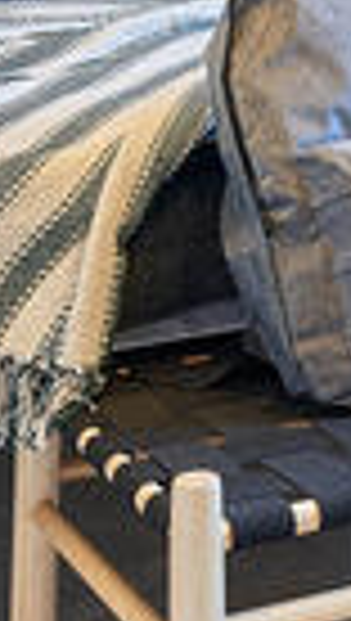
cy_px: -263
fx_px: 1884
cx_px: 576
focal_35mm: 114
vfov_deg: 17.2
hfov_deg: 10.2
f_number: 10
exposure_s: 1/13
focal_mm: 17.5
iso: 100
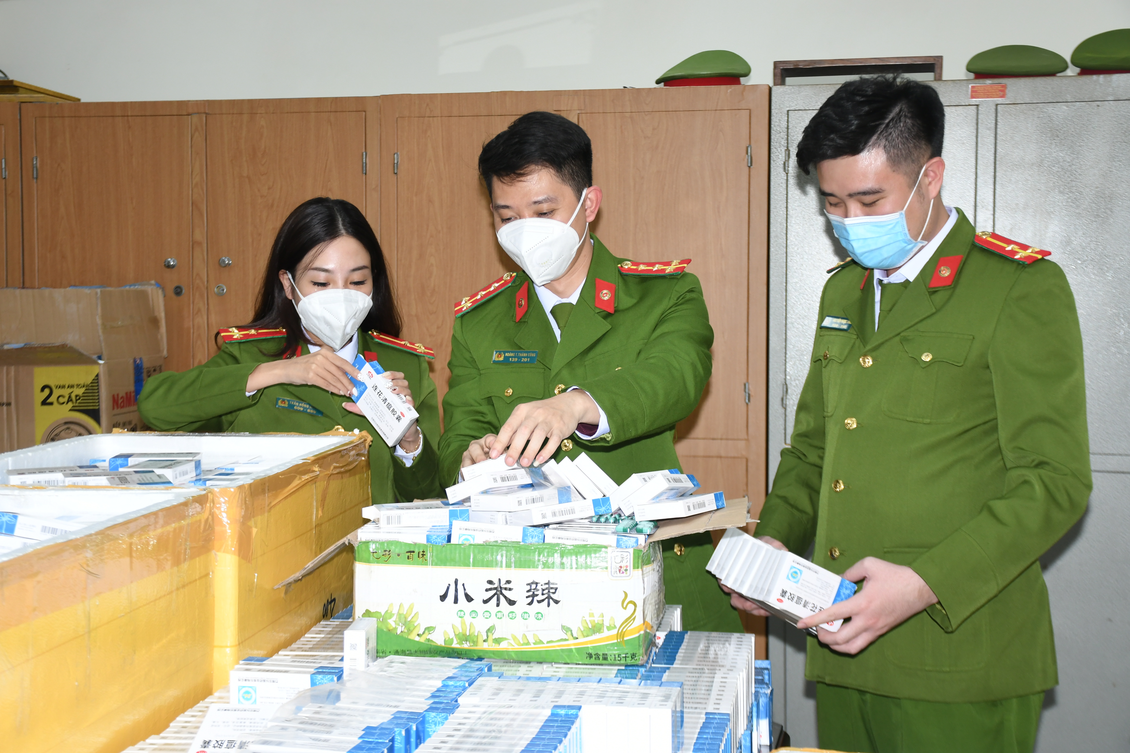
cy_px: 376
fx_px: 1789
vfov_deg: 23.8
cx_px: 565
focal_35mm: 57
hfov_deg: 35.1
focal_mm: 38
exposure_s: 1/200
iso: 500
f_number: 4.5
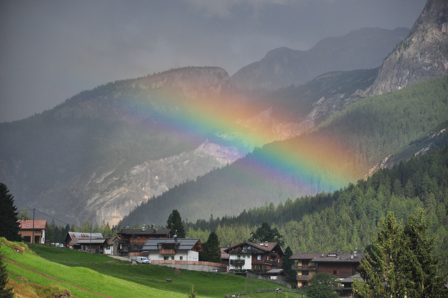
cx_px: 224
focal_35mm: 158
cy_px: 149
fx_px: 1958
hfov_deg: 13.1
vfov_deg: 8.7
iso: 400
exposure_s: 1/320
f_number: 5.6
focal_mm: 105
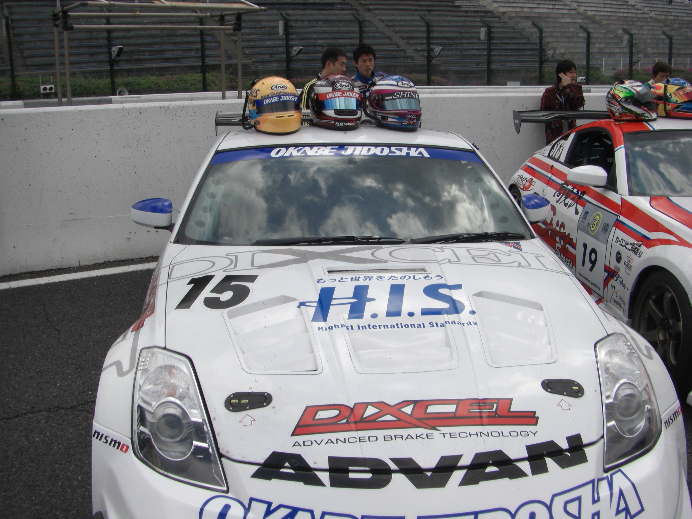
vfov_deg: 37.7
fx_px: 760
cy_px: 260
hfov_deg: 49.0
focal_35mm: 38
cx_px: 346
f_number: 4.6
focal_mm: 6.3
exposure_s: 1/400
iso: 64
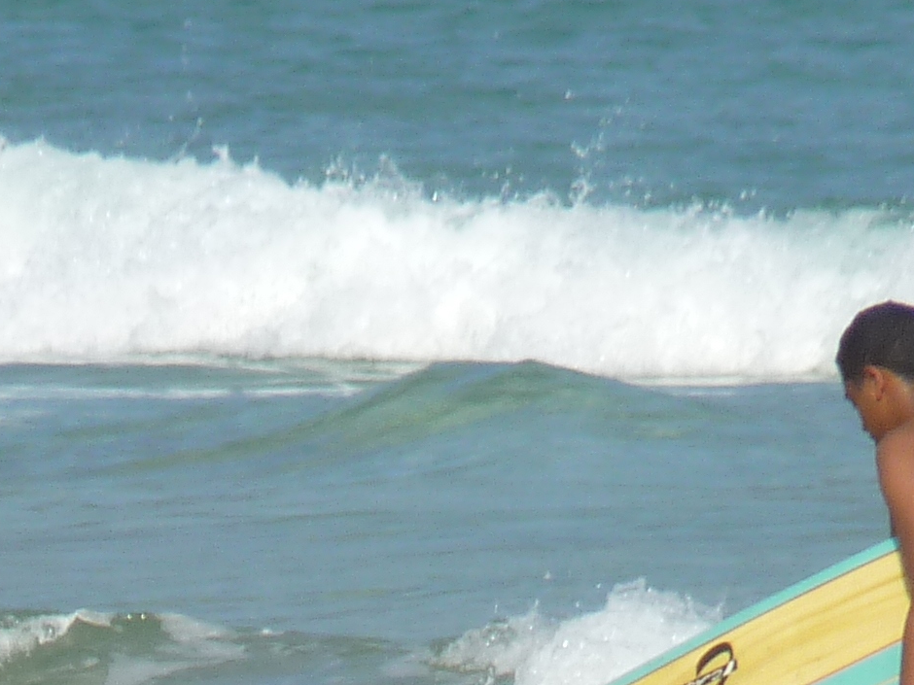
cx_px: 221
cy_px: 1029
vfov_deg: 0.7
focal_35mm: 2068
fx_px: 54603
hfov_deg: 1.0
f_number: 5.6
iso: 80
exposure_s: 1/500
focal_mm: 86.4
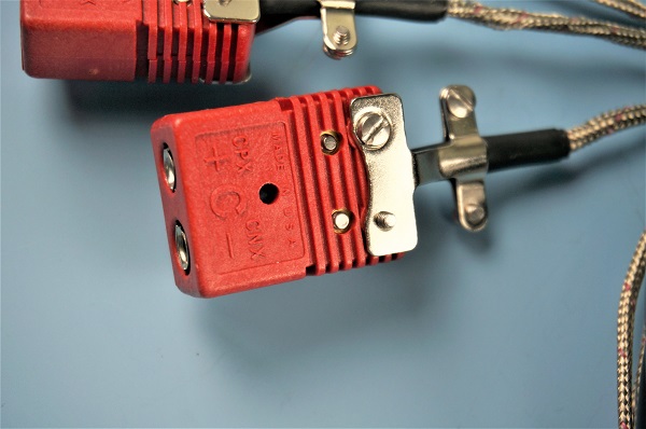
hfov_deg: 30.6
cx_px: 323
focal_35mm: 66
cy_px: 214
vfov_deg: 20.5
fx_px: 1182
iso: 320
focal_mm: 44
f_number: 5.6
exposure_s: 1/160
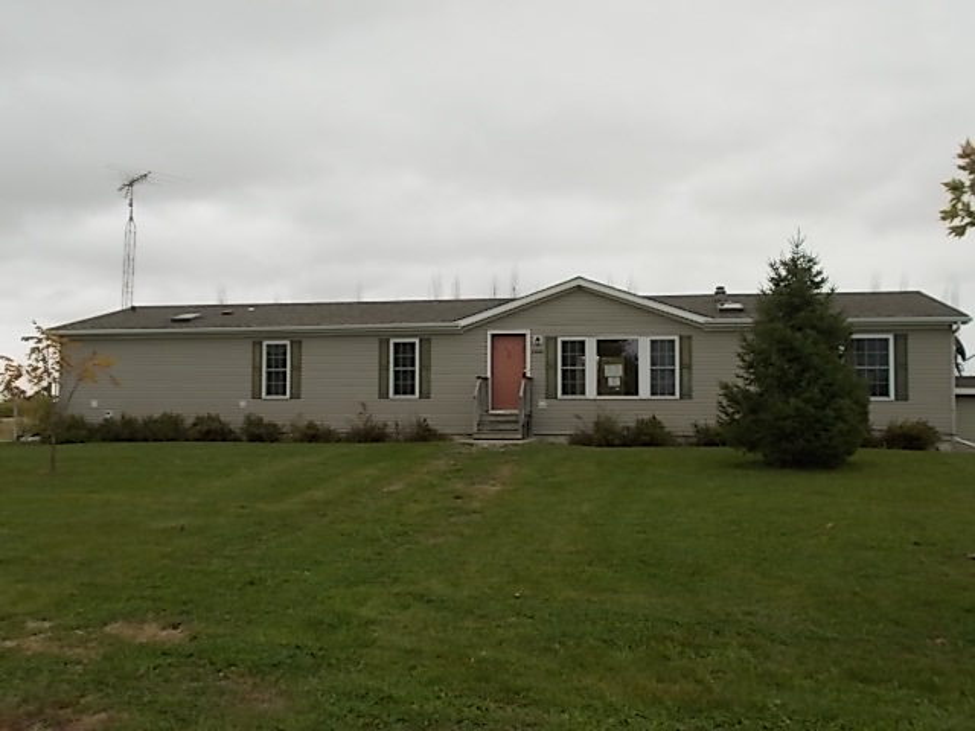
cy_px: 366
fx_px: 958
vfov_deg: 41.8
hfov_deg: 54.0
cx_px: 488
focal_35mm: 34
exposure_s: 1/125
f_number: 3.6
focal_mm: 6
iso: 80
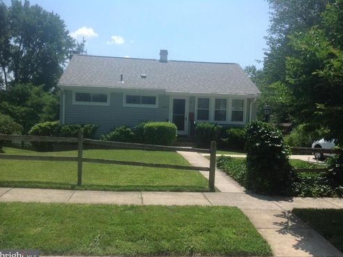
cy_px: 131
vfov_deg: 39.6
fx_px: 357
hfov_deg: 51.4
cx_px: 173
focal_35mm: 36
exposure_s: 1/1779
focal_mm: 4.28
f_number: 2.4
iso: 50
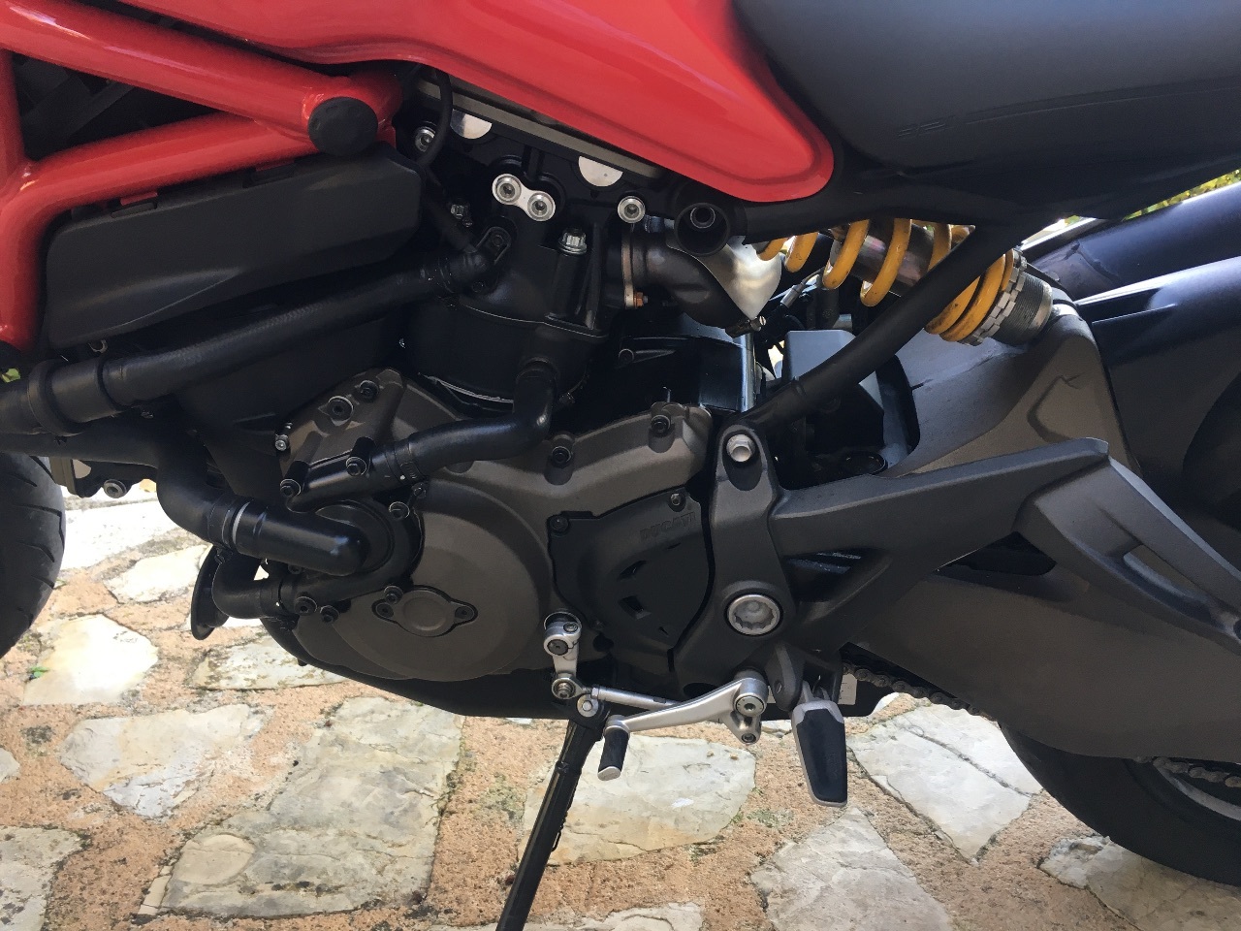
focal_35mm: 29
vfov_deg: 48.2
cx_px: 620
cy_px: 466
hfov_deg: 61.7
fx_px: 1040
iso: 25
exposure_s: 1/33
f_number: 2.2
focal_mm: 4.15
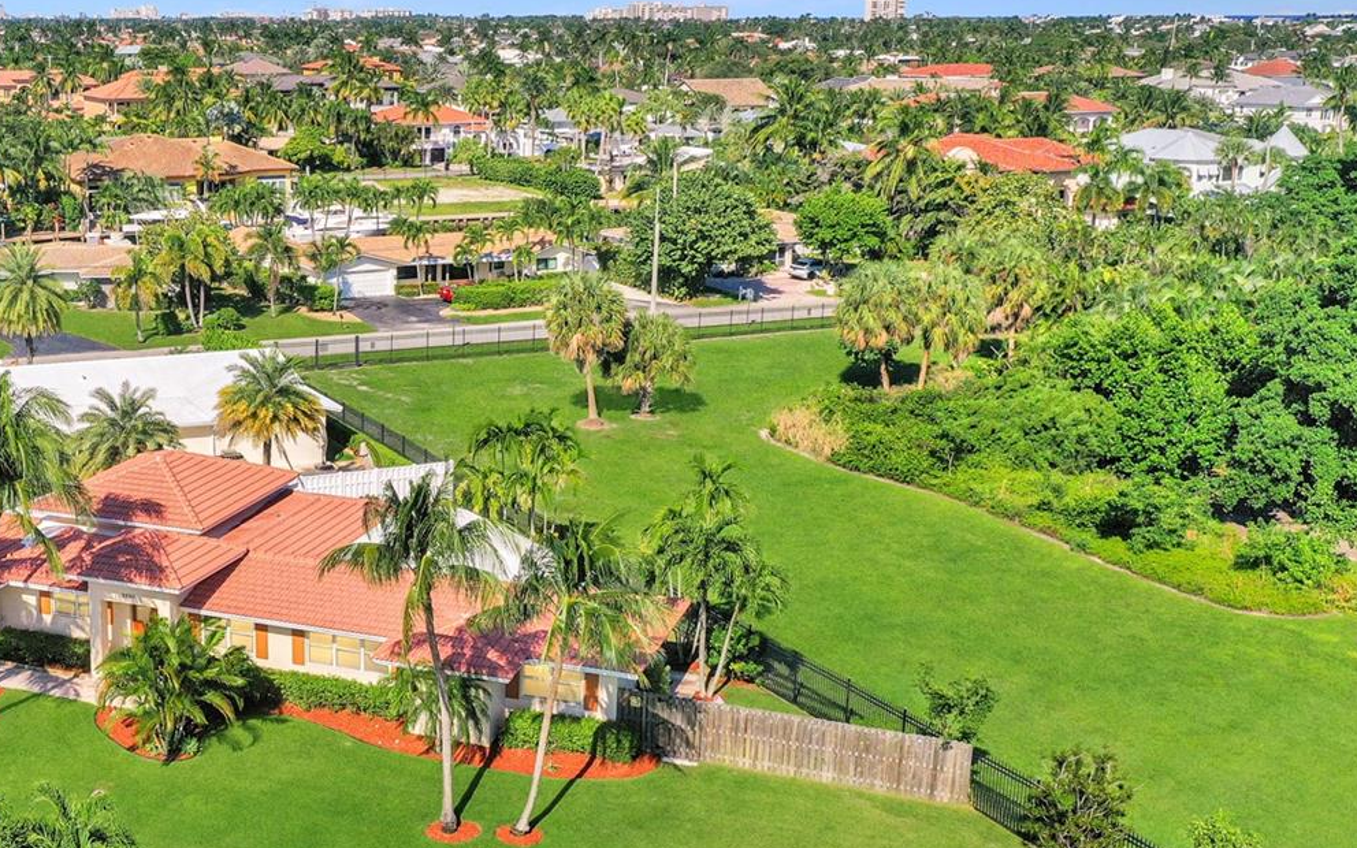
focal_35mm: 46
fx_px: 1701
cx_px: 312
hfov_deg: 42.0
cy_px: 446
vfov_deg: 28.0
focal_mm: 10.26
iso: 100
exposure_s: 1/800
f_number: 6.3
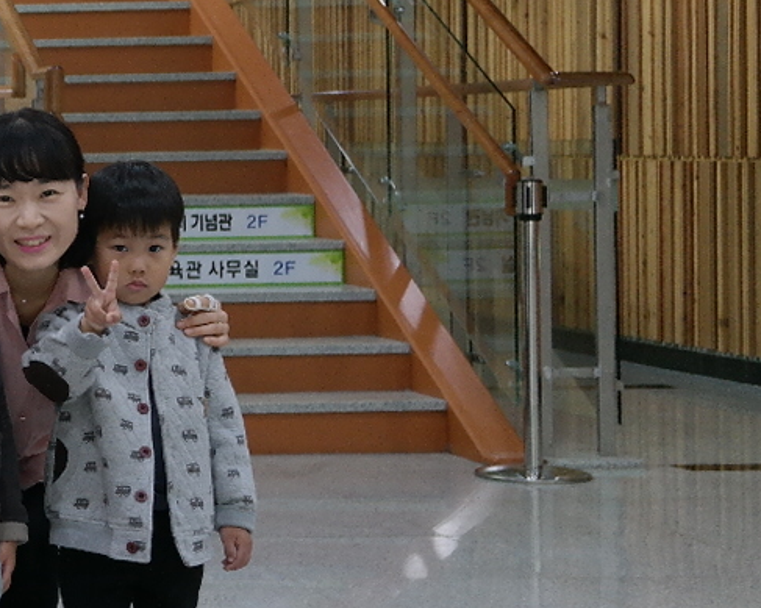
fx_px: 2476
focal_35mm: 110
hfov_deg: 15.3
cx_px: -561
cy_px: 159
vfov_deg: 13.9
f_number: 3.5
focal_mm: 22
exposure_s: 1/40
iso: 800
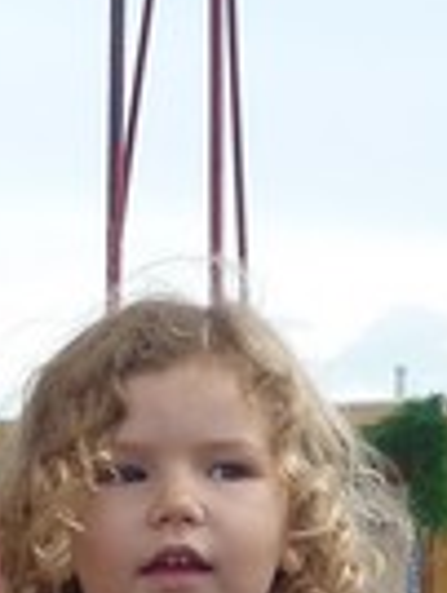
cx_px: 4
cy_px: 832
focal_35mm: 299
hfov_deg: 5.0
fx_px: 5132
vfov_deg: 6.5
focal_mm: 6.1
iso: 80
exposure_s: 1/100
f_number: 3.6
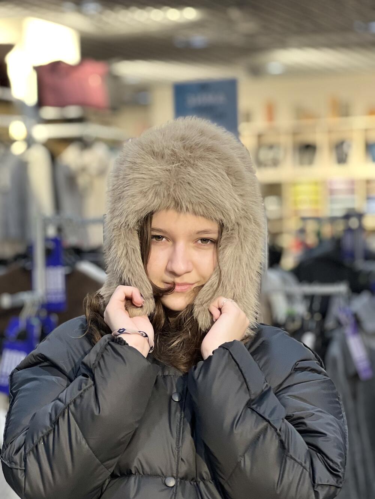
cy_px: 250
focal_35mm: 77
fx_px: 1112
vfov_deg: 25.3
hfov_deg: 19.1
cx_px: 188
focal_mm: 9
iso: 125
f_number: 2.8
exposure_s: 1/33
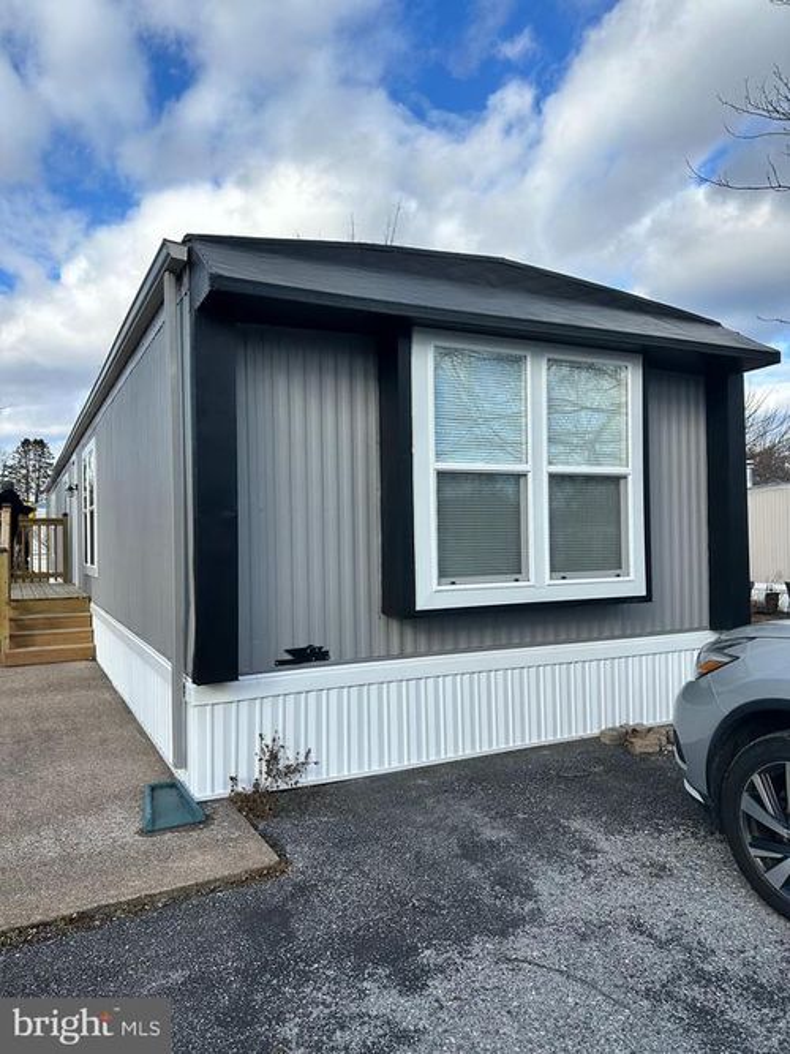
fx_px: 731
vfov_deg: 71.6
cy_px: 527
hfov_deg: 56.8
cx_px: 395
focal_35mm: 24
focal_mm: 6.86
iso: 80
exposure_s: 1/2591
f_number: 1.78
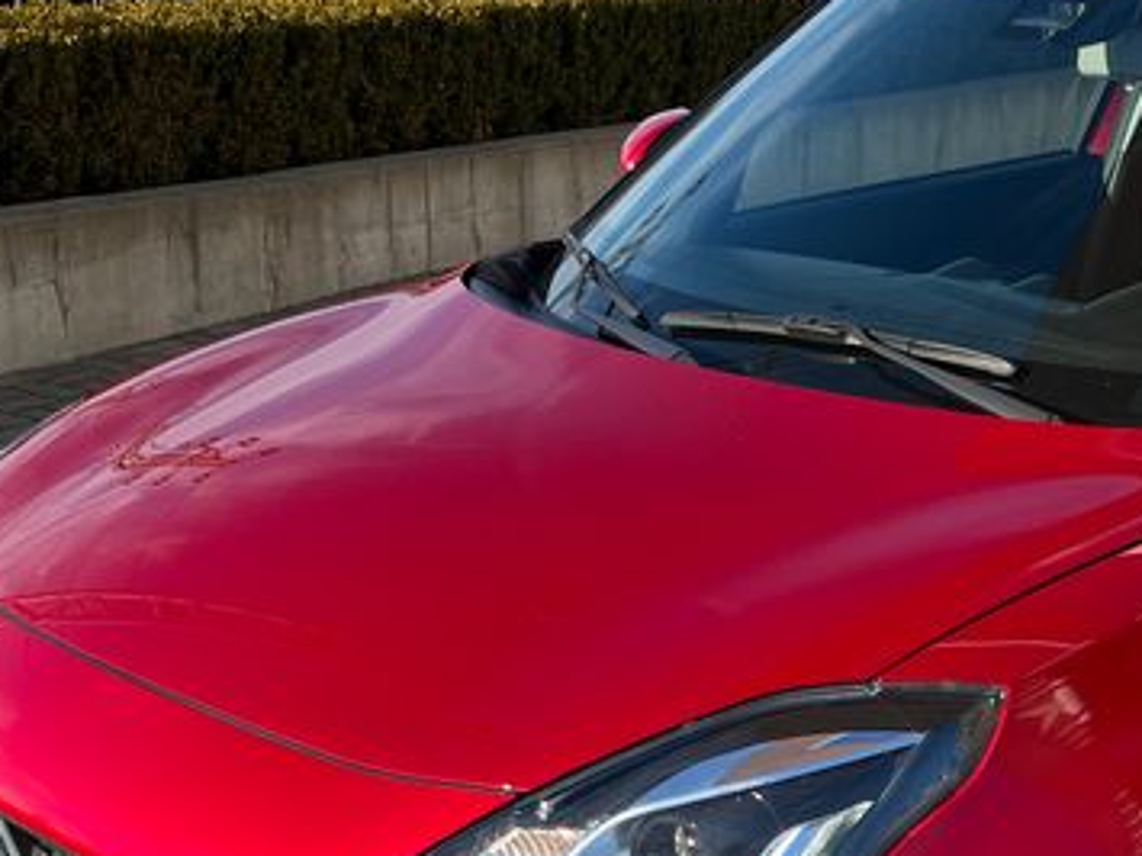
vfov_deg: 19.4
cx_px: 1058
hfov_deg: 25.1
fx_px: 2473
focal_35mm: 75
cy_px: 673
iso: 50
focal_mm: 5.1
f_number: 1.6
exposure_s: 1/1325
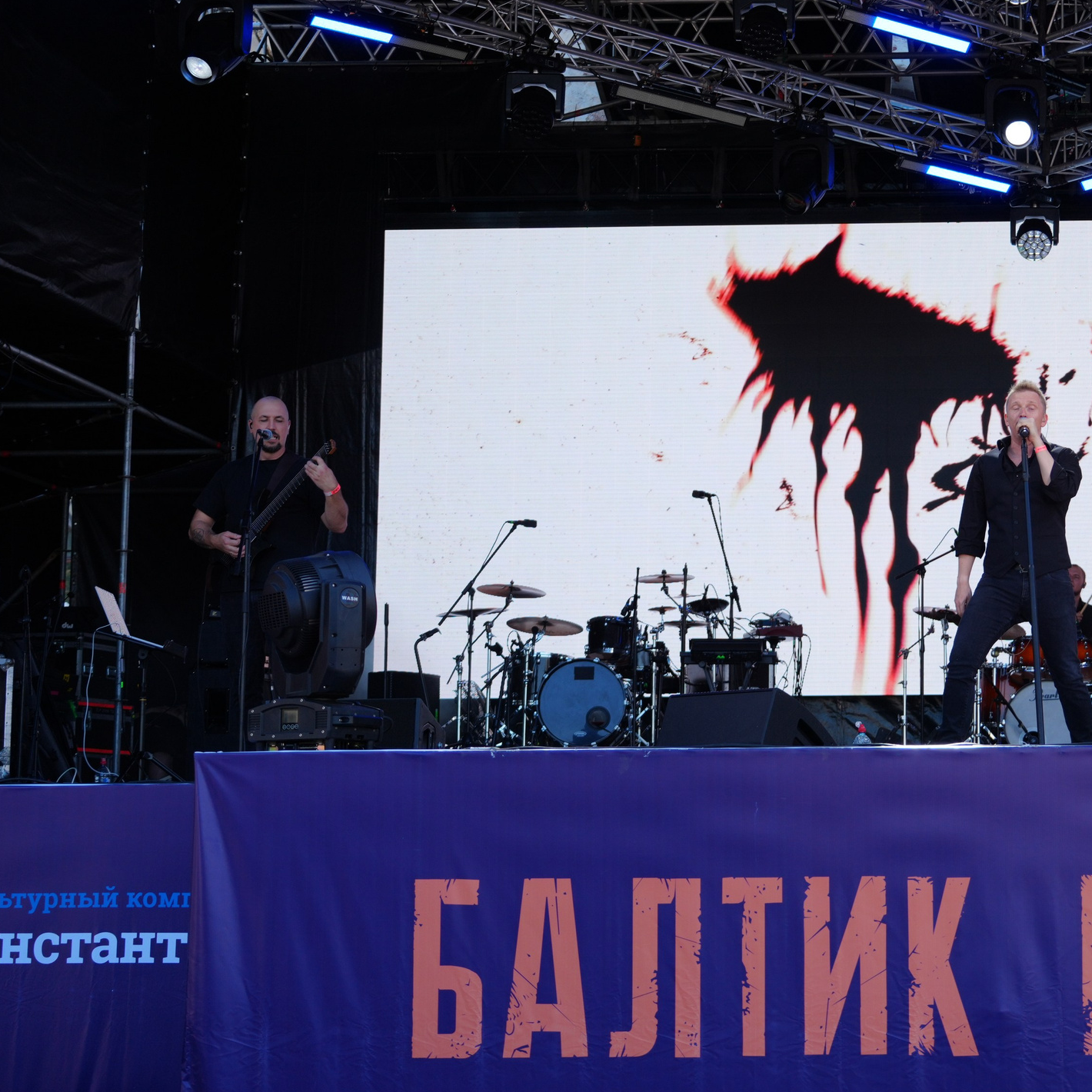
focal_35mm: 72
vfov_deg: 24.0
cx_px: 980
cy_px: 499
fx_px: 2570
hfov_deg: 23.4
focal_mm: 47
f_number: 5
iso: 200
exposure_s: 1/320
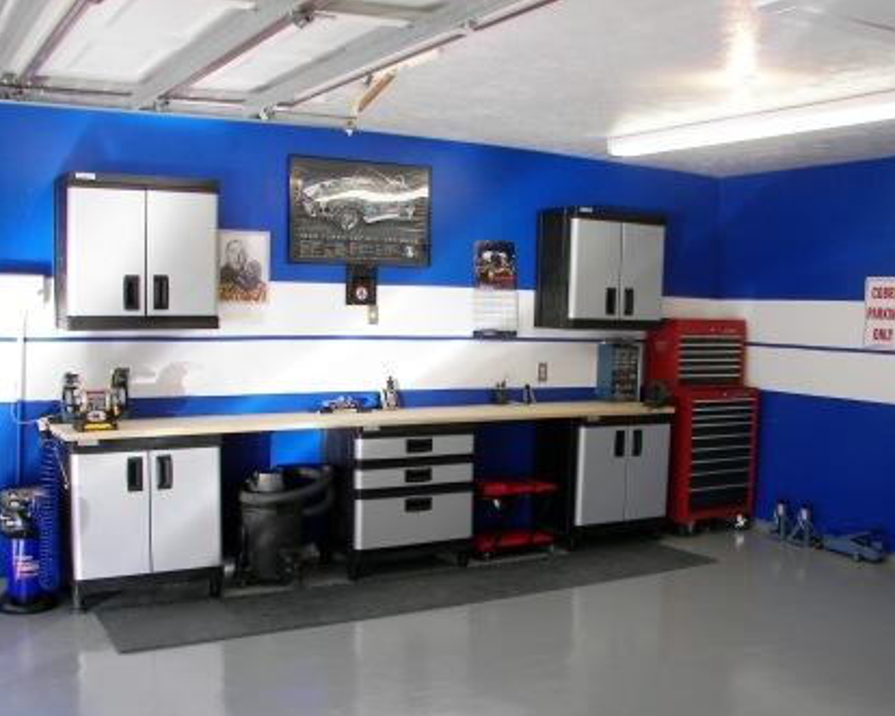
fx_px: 1006
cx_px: 432
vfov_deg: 39.1
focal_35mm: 38
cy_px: 361
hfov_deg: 47.9
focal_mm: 6
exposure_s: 1/40
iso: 50
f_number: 2.8
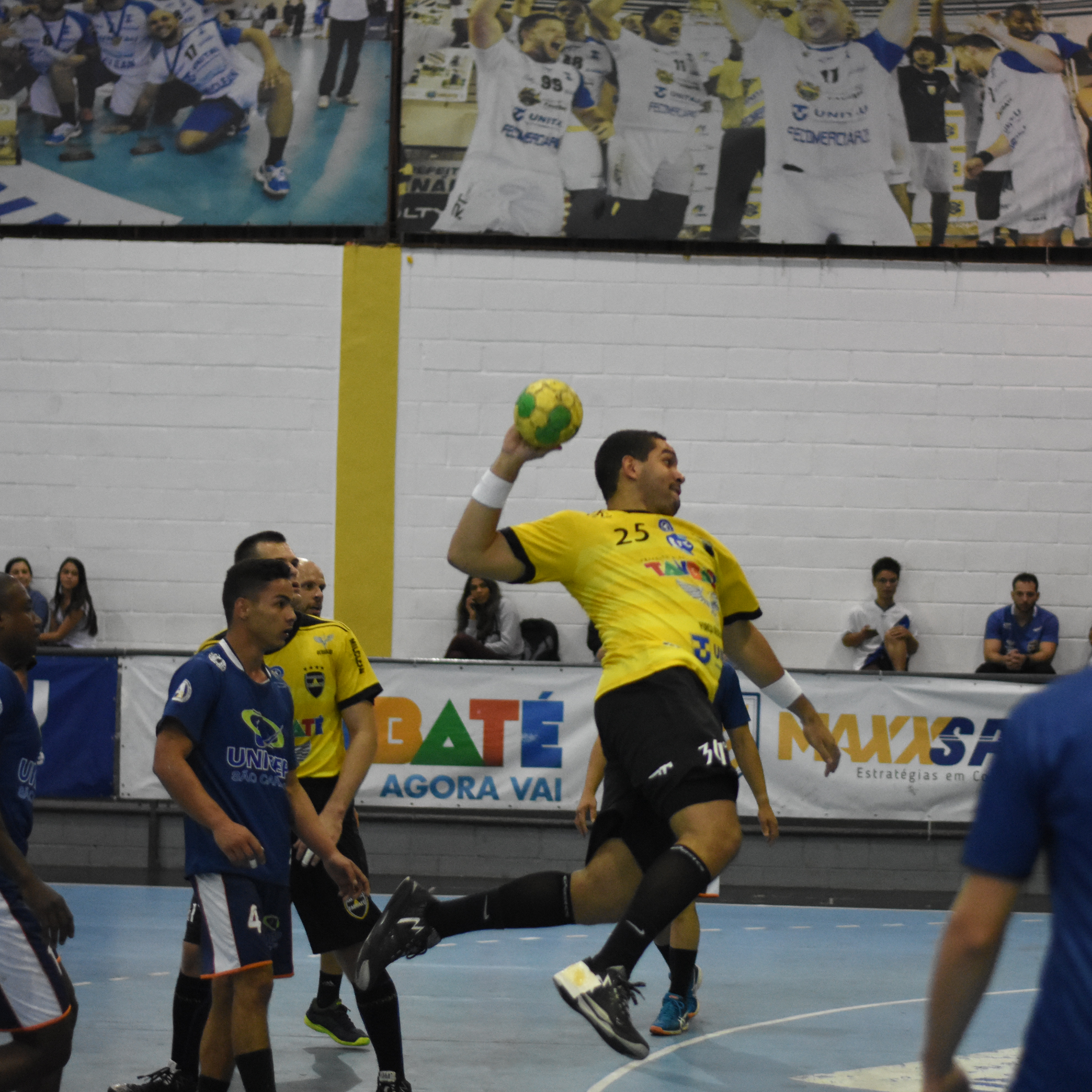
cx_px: 749
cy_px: 547
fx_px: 3426
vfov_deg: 18.1
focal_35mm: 96
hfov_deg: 18.0
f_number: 1.8
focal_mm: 50
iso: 4000
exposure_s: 1/1000
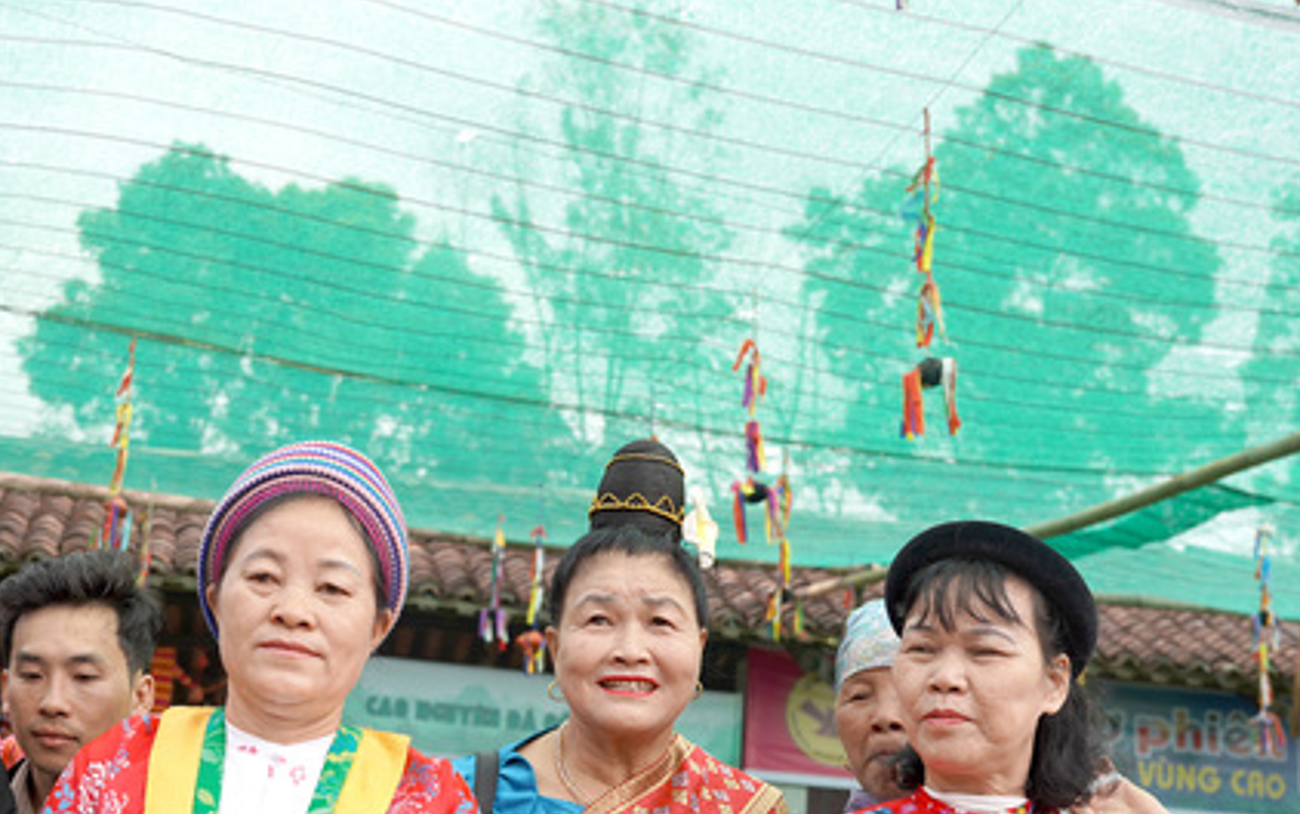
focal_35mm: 57
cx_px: 342
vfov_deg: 22.2
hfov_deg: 34.8
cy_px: 714
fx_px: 2032
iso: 100
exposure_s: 1/250
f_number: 4
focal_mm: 29.7
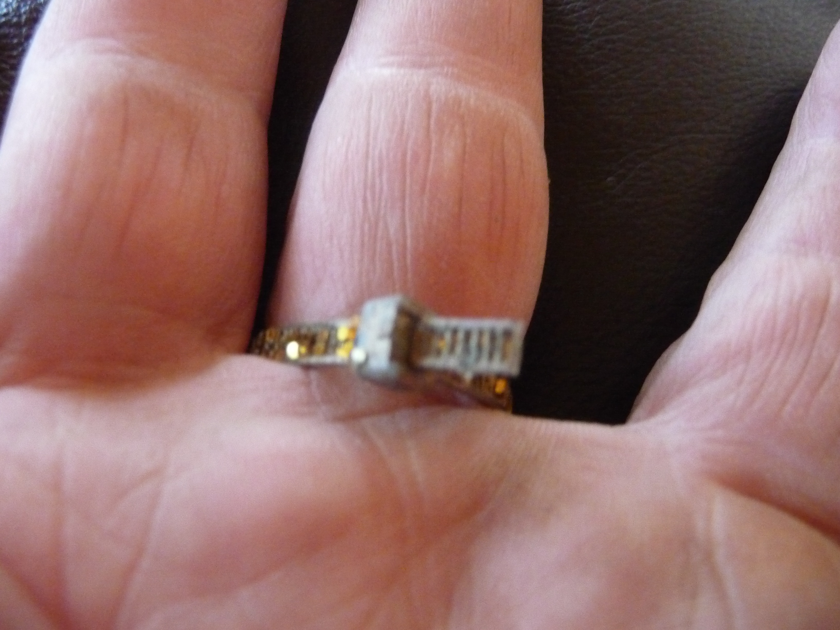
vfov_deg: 49.7
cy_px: 315
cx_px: 420
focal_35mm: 28
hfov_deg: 63.4
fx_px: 679
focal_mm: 4.7
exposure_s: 1/30
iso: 800
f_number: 3.3
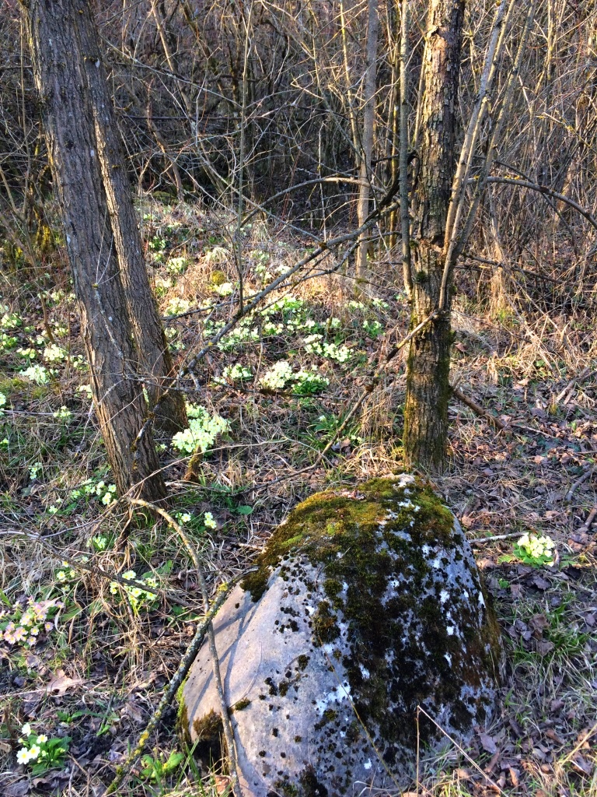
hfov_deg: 48.2
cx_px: 298
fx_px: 667
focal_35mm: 29
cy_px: 398
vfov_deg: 61.7
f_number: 2.2
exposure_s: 1/100
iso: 50
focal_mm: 4.15
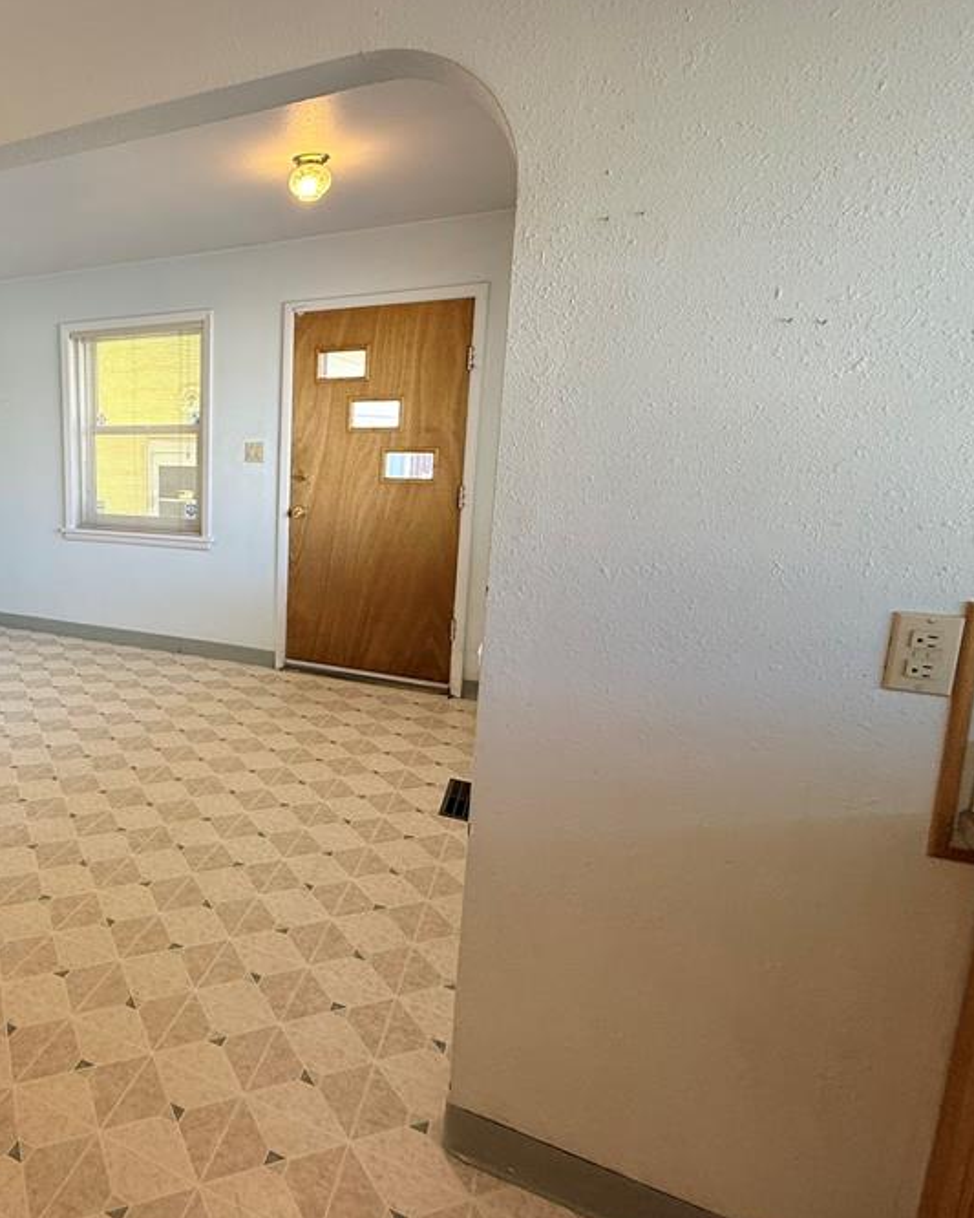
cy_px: 563
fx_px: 757
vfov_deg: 77.5
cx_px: 141
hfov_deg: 58.3
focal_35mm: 21
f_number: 2.2
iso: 125
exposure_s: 1/120
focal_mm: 2.22
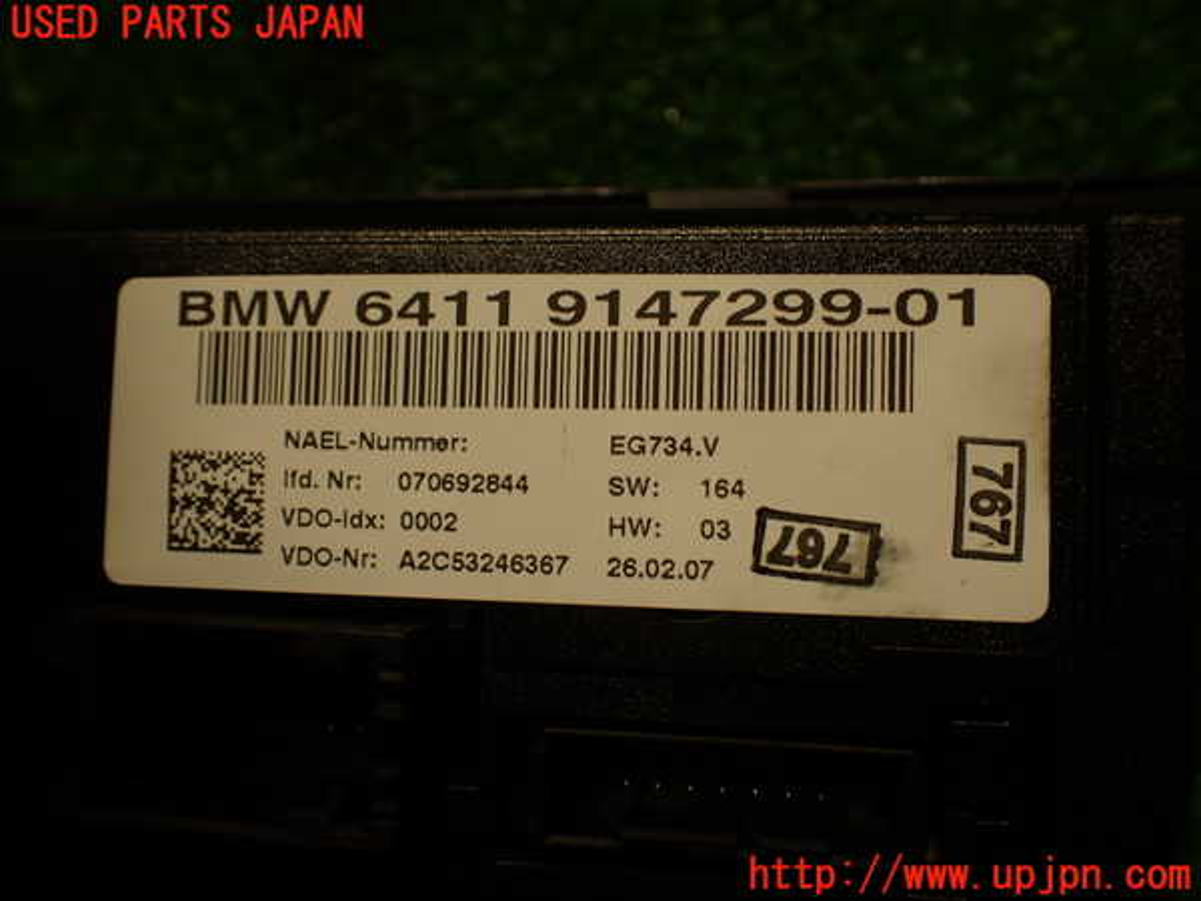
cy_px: 450
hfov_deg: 56.8
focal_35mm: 32
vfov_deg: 44.2
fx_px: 1110
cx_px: 600
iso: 160
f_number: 2.4
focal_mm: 5.79
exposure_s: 1/60
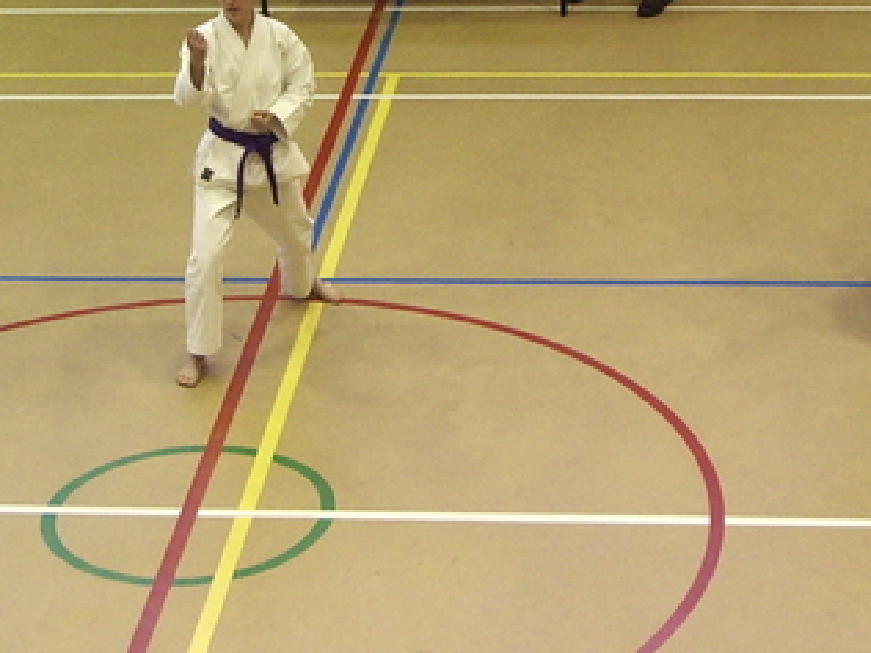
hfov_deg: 17.7
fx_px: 2793
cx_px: 405
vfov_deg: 13.3
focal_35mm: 111
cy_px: 198
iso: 200
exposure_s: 1/25
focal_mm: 8.2
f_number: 3.1
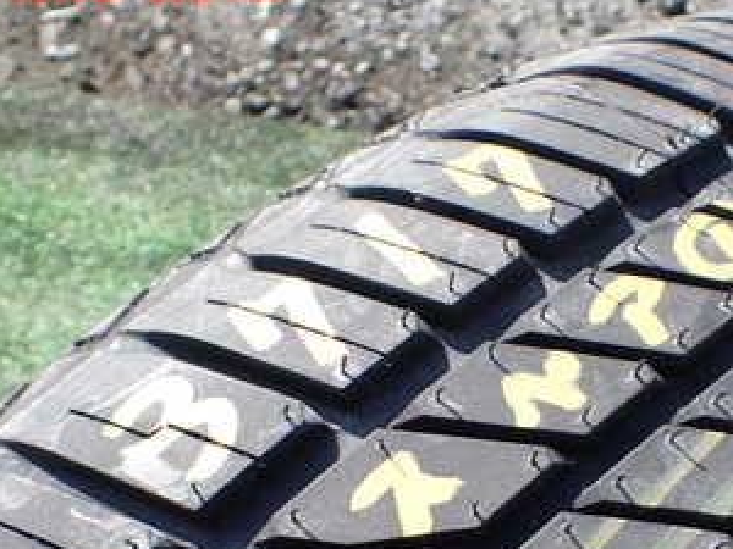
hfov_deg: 31.5
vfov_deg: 23.7
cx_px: 569
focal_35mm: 60
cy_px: 503
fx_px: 1271
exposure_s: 1/400
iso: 100
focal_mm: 5.4
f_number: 3.2
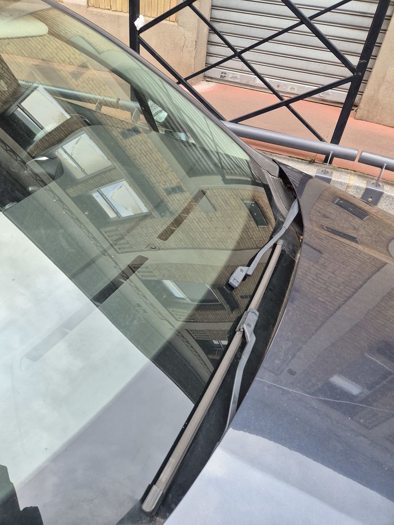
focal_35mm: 23
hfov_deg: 58.9
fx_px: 349
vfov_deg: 73.9
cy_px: 262
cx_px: 197
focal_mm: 5.4
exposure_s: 1/180
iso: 200
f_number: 1.8
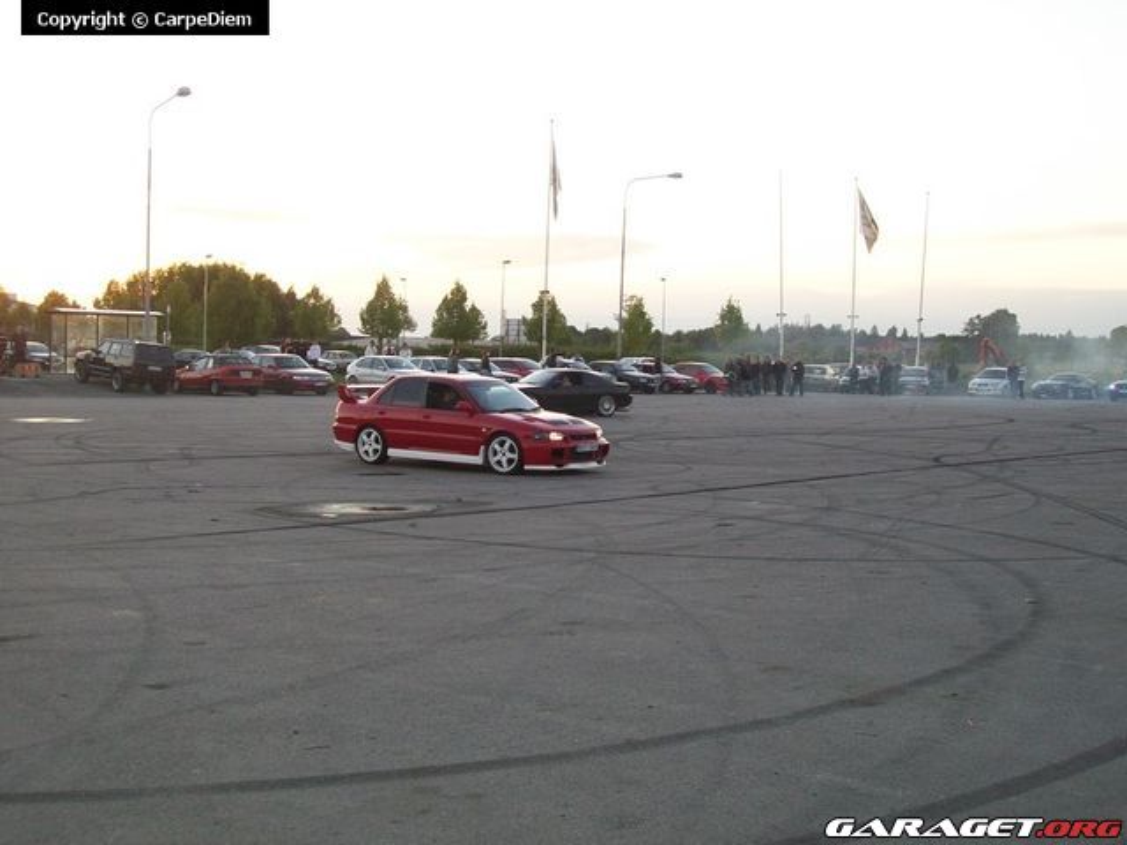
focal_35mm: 45
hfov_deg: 42.1
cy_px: 422
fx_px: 1465
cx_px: 564
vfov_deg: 32.2
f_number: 3
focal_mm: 7.6
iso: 80
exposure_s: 1/100
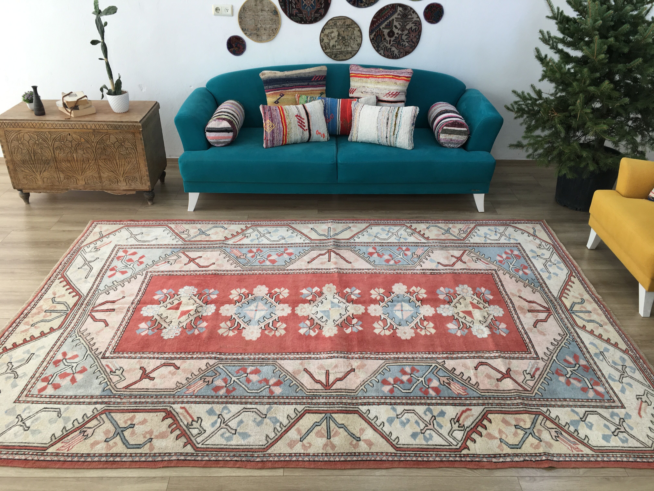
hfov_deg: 61.7
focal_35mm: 29
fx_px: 548
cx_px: 327
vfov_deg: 48.2
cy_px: 246
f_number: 2.2
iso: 32
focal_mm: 4.15
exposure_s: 1/50
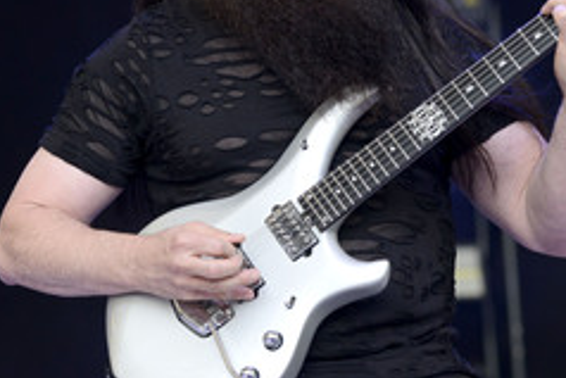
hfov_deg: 9.1
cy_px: 71
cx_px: 265
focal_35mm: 227
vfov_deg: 6.1
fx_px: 3571
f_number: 4.5
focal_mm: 120
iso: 1000
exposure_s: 1/640
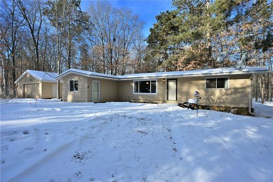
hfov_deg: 93.3
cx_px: 136
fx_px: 129
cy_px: 91
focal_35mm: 17
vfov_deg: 70.4
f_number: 5.6
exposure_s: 1/500
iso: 200
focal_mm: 17
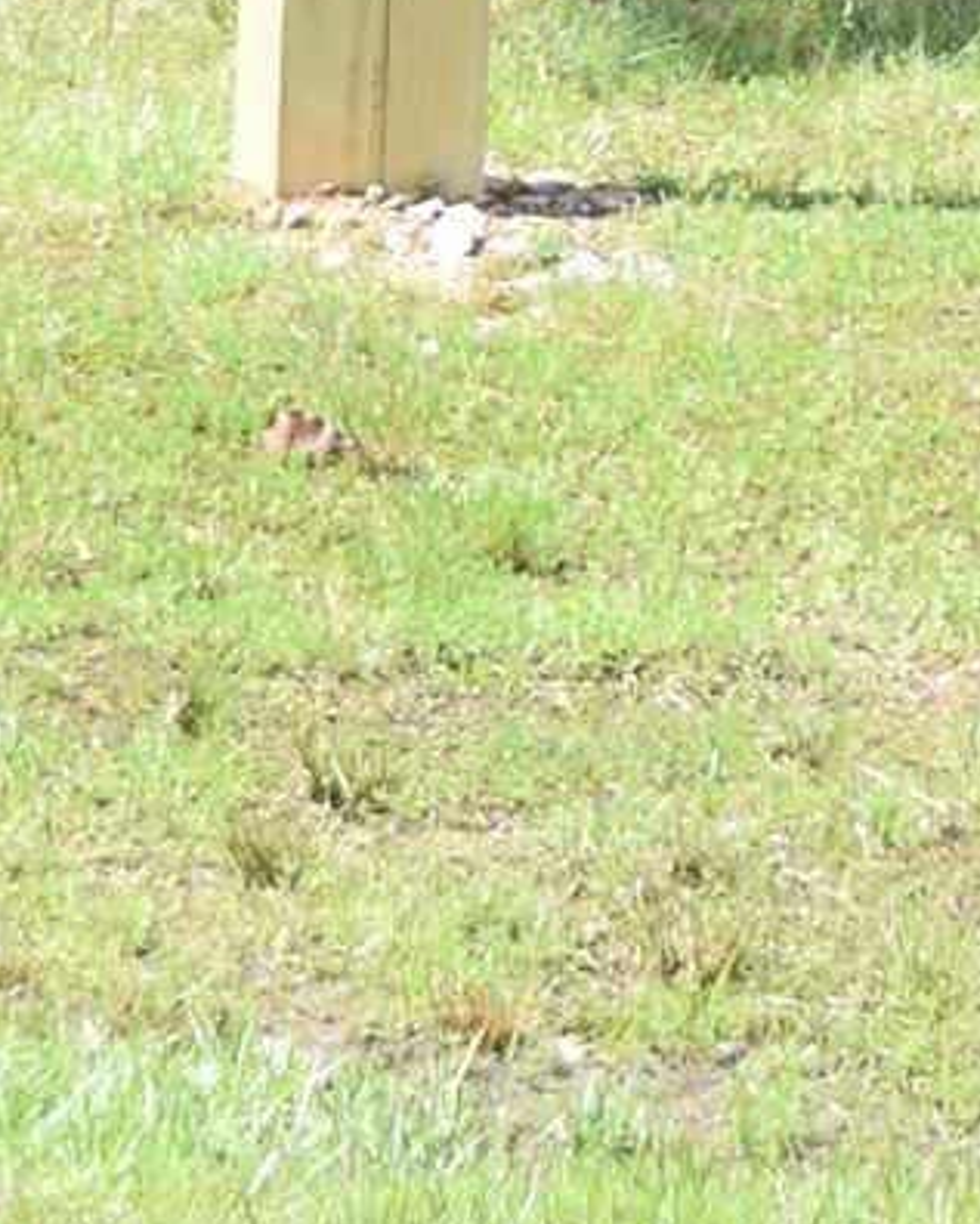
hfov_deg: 3.5
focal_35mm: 437
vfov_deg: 4.3
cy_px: -1873
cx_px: 1329
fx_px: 15837
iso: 100
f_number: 5
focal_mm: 40
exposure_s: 1/160
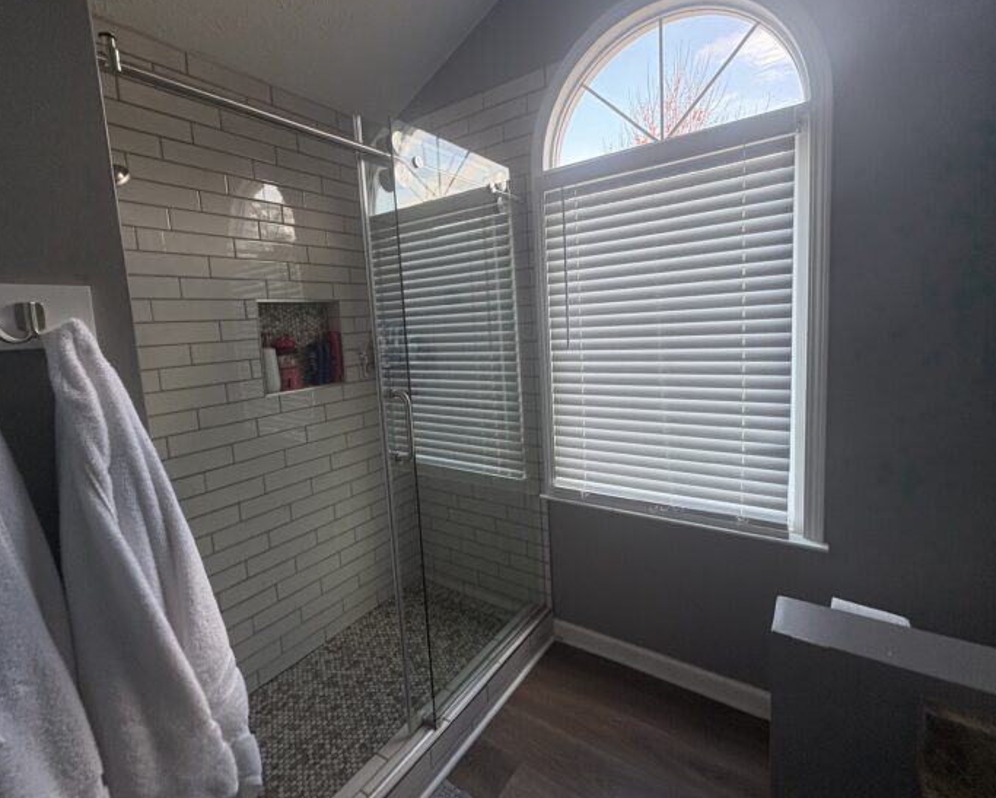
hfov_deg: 93.1
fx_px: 472
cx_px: 505
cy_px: 372
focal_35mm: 16
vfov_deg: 80.3
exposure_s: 1/99
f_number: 2.2
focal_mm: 2.22
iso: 160
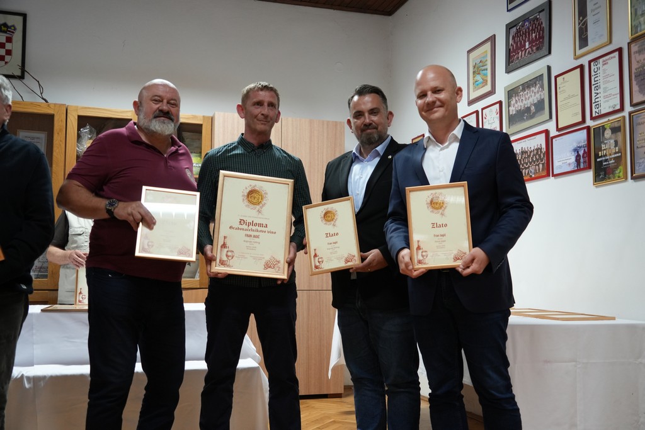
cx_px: 322
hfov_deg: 51.9
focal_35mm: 37
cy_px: 215
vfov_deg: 36.0
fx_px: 663
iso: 3200
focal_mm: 37
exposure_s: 1/40
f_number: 4
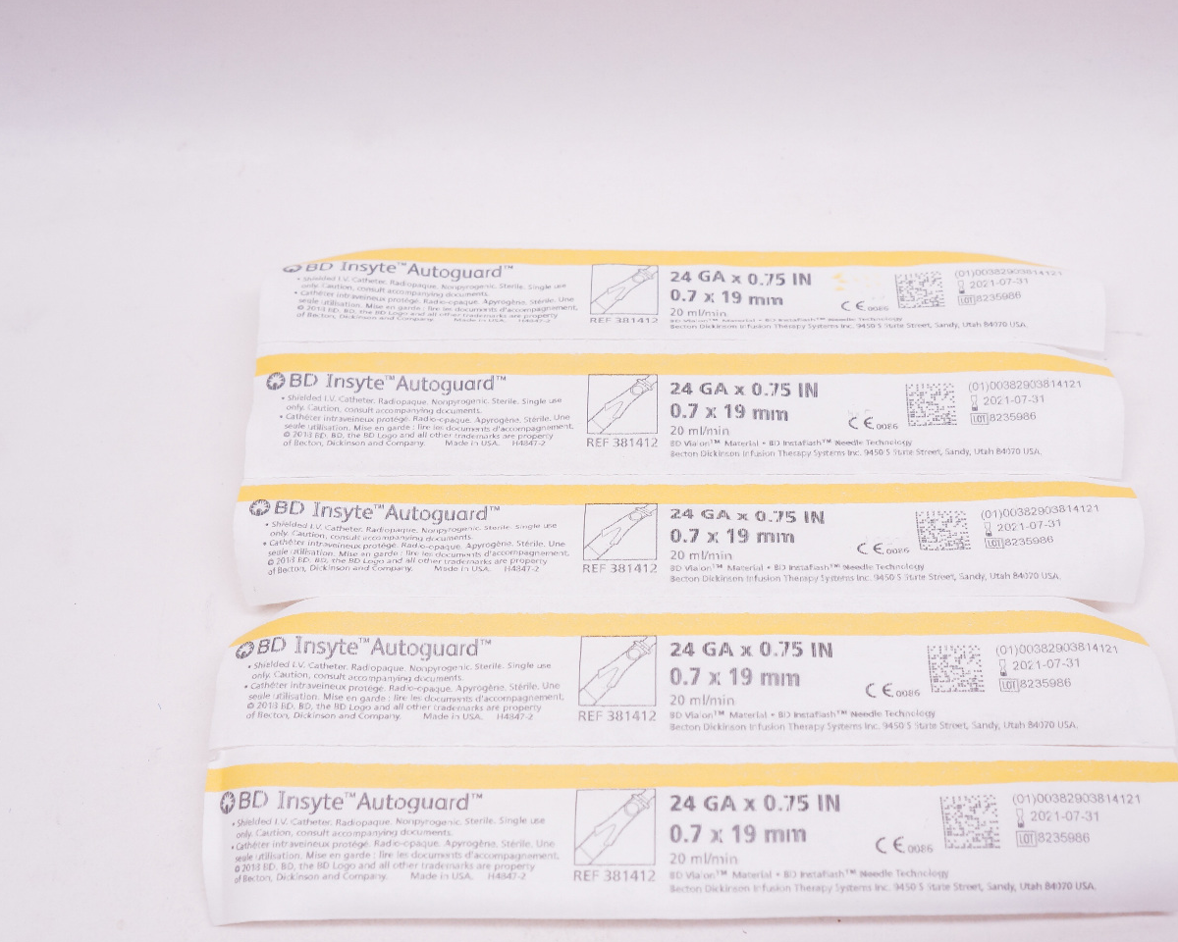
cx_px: 646
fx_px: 1569
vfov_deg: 33.4
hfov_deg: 41.1
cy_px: 512
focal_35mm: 45
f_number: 6.3
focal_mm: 24
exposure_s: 1/100
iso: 400
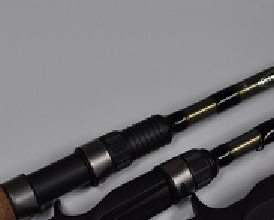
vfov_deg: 16.4
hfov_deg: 21.2
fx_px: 723
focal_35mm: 89
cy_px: 287
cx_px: 51
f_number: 5
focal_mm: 18
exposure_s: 1/100
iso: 400
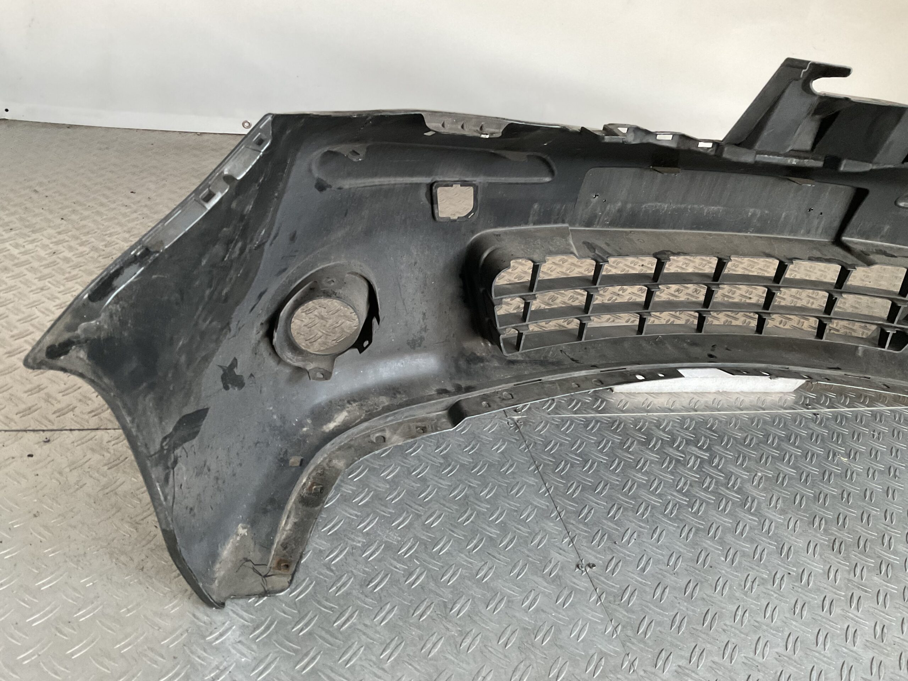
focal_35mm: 29
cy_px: 340
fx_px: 761
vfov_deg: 48.2
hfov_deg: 61.7
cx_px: 454
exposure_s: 1/50
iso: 200
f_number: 1.8
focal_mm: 3
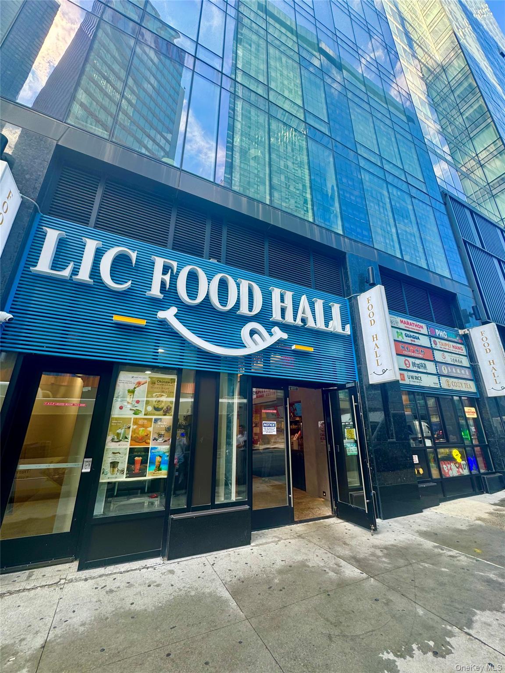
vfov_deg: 102.1
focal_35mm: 14
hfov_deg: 85.7
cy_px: 336
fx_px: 272
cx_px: 252
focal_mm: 2.22
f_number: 2.2
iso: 40
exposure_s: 1/120
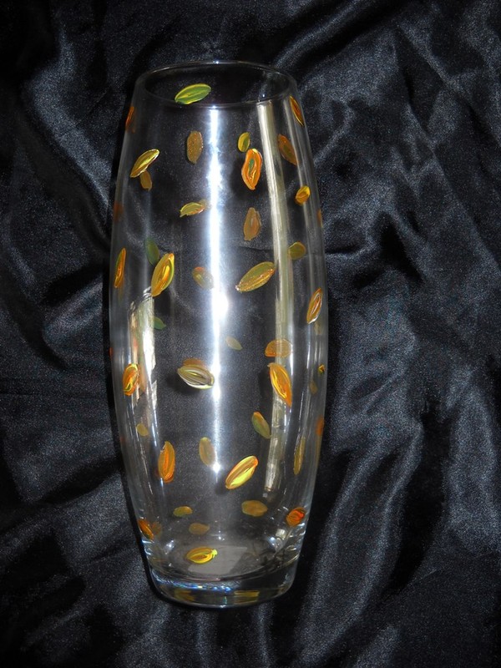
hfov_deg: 35.1
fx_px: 791
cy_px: 334
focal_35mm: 41
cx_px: 250
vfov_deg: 45.8
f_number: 3.1
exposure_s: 1/30
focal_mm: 6.72
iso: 64
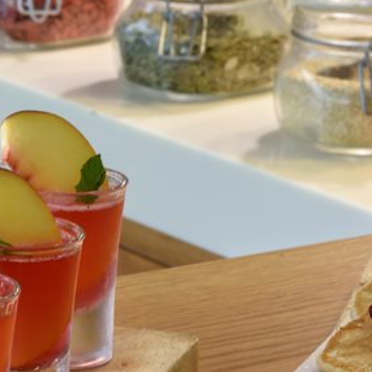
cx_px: 64
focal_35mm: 252
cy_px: 83
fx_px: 3058
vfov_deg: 7.0
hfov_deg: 7.0
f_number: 16
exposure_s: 2
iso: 100
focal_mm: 55
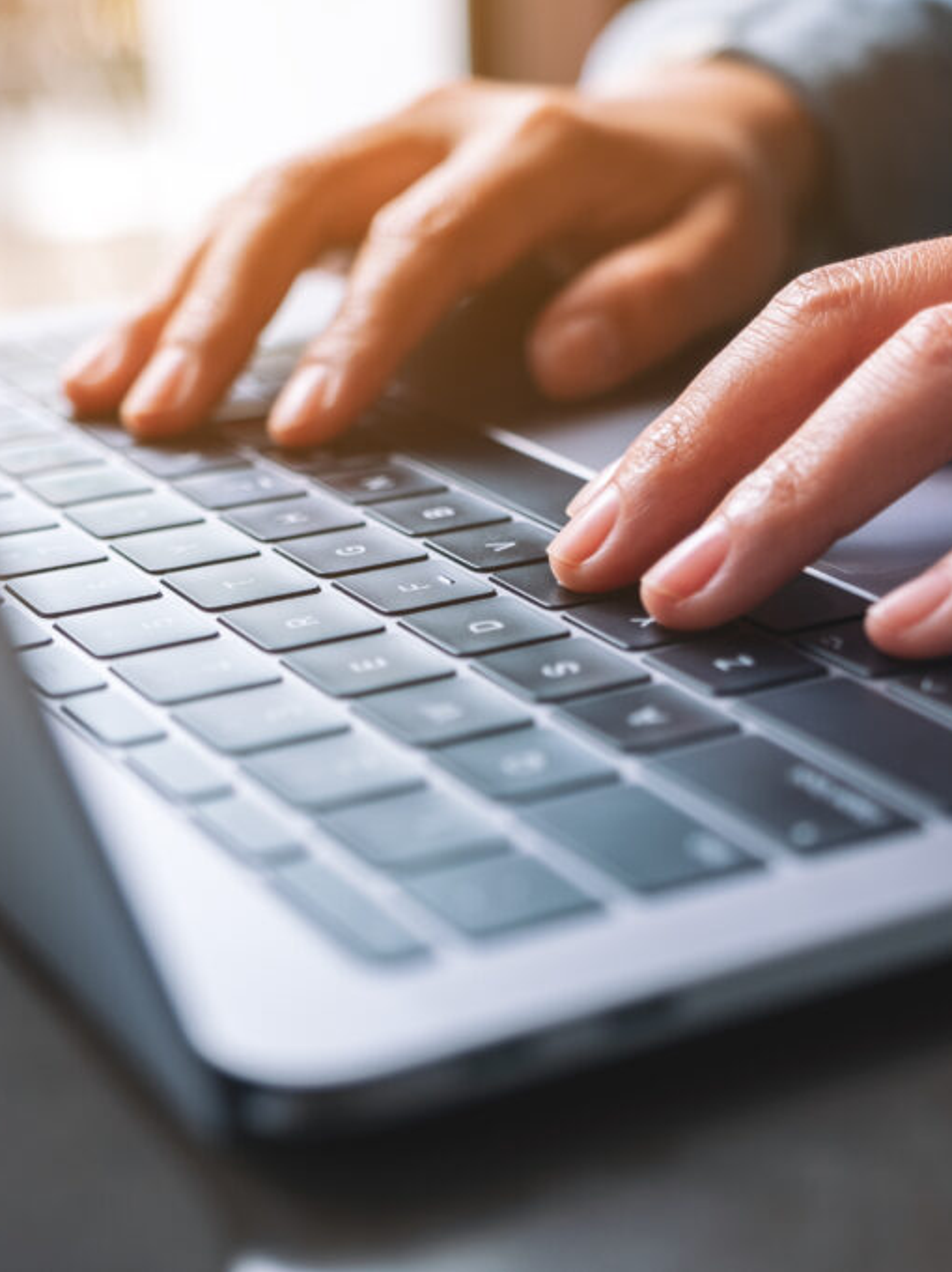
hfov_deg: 21.6
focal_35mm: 68
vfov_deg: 28.6
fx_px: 2496
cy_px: 636
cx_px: 455
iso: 200
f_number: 2.8
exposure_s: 1/50
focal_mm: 31.1
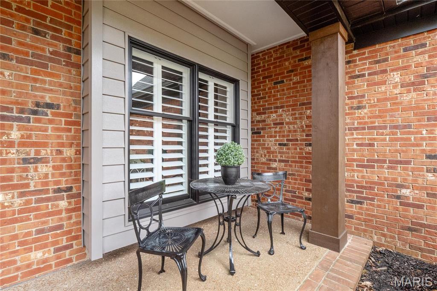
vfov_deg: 73.7
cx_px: 218
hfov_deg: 96.8
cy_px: 146
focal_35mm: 16
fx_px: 194
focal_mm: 8
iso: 400
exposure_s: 1/50
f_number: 8
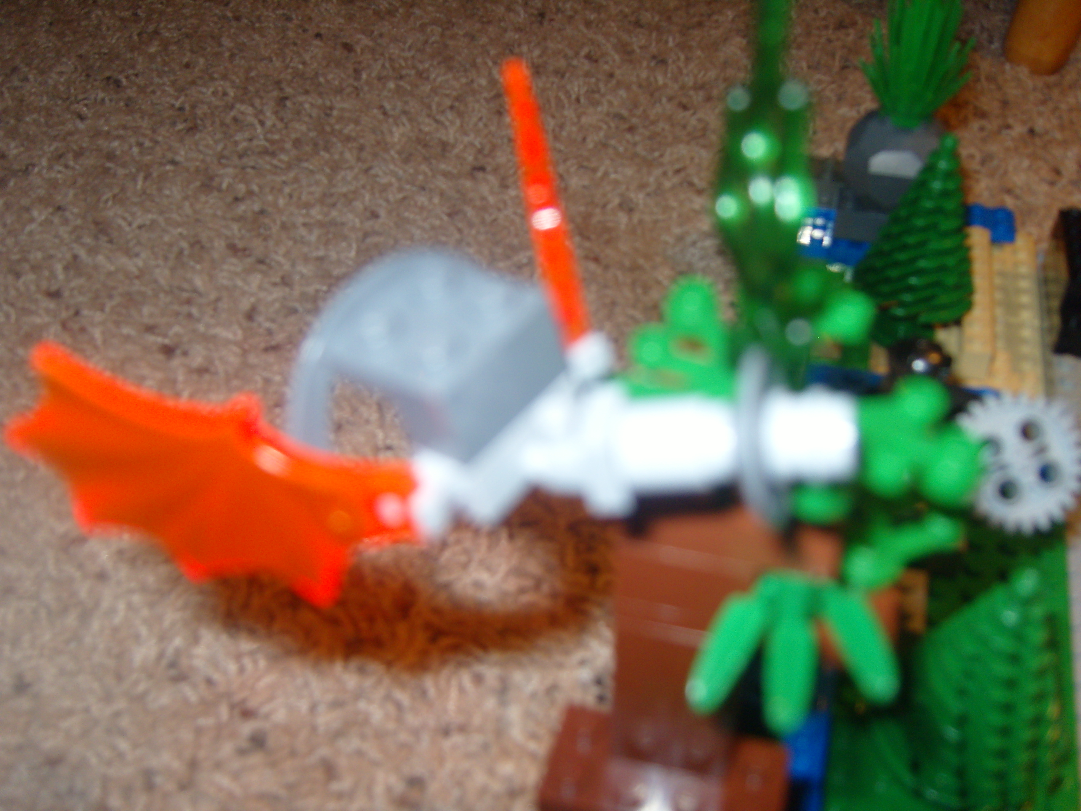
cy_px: 406
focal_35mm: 35
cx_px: 540
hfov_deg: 52.6
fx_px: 1093
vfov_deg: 40.7
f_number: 2.8
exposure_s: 1/30
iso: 100
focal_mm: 7.4
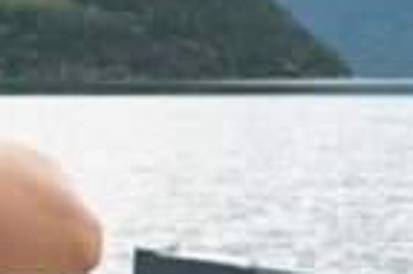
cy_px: 271
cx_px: -497
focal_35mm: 142
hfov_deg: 12.2
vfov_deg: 9.6
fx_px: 1627
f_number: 3.5
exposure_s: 1/1600
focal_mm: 18
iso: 250
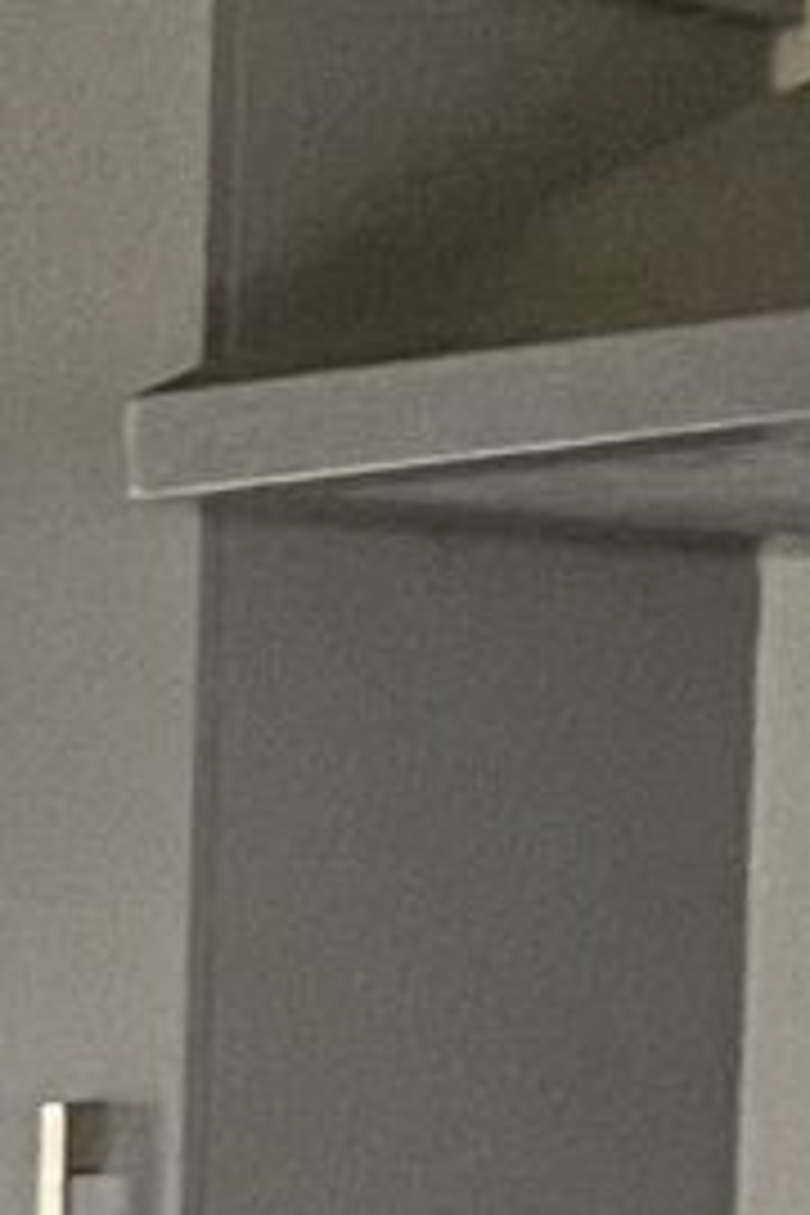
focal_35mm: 256
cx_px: -2448
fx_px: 8639
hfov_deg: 4.8
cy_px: 2916
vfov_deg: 7.5
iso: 400
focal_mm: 4.25
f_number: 1.8
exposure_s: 1/60
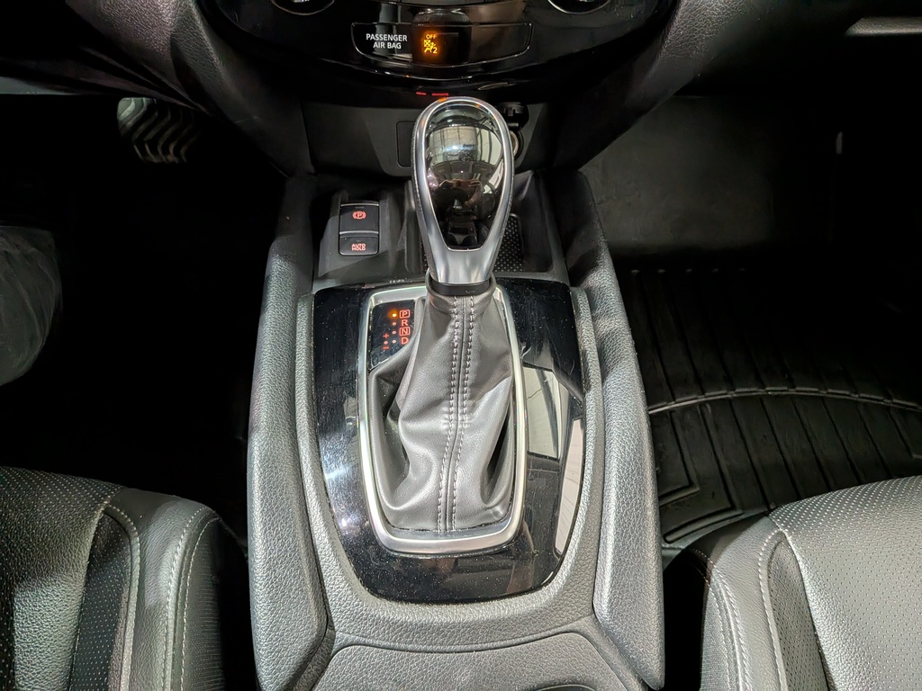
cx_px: 461
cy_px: 346
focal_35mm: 24
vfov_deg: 56.8
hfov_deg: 71.6
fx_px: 639
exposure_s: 1/51.3
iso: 98
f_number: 1.7
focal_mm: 4.53
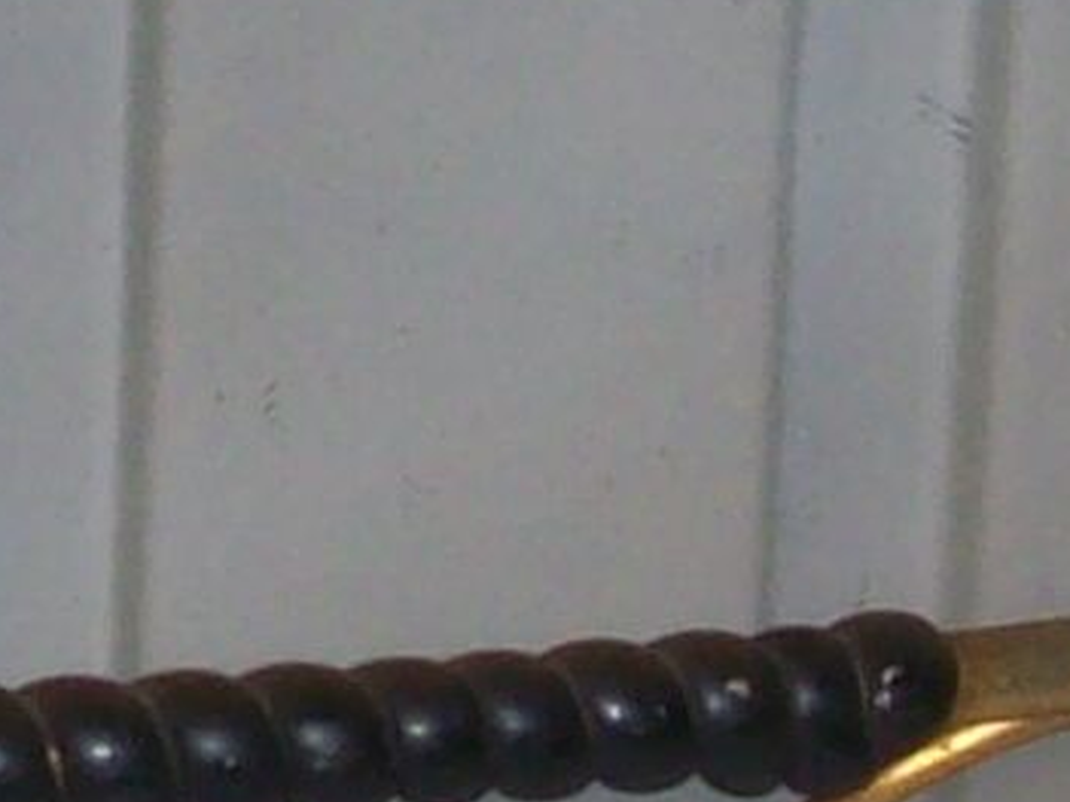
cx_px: -34
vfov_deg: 5.1
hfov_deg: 6.8
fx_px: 9023
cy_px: -43
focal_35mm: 292
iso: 80
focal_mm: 6
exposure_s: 1/64
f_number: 2.7
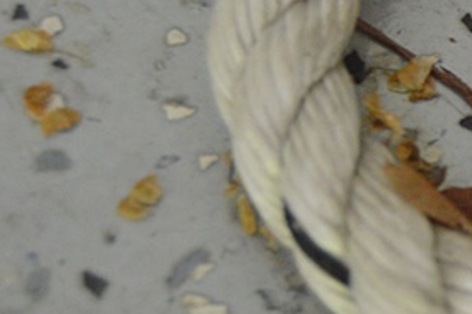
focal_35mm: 147
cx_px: 819
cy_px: 49
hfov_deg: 12.8
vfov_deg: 9.3
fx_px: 1925
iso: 1100
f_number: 4
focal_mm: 28
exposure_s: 1/60
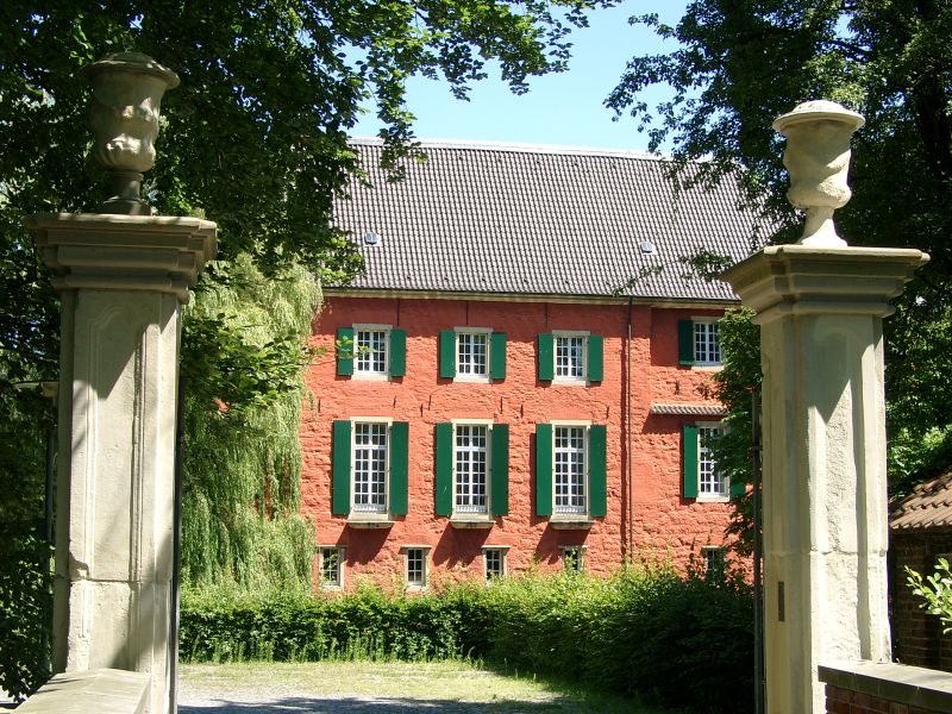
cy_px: 357
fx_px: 1568
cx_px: 476
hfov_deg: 33.8
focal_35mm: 57
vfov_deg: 25.7
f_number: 4
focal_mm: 11.76
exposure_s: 1/240
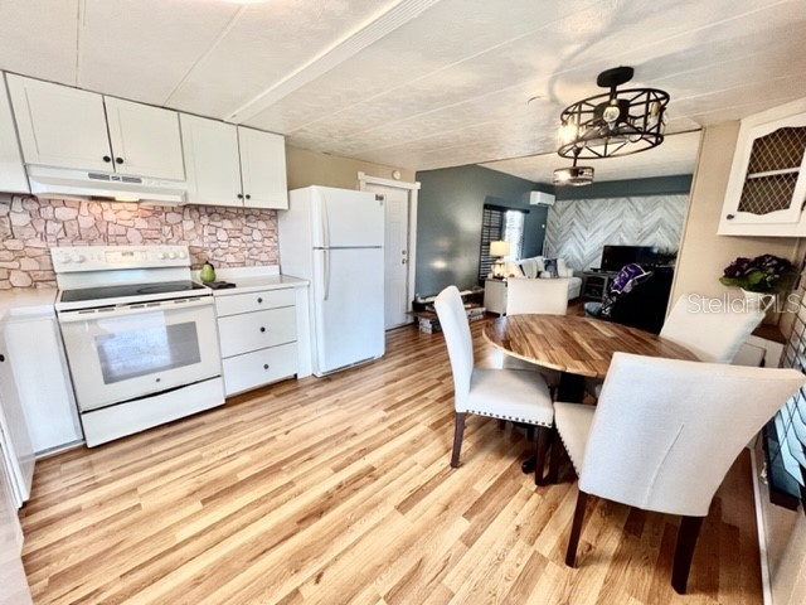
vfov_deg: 89.9
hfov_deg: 106.2
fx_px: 303
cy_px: 302
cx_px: 403
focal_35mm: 13
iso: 125
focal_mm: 1.57
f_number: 1.8
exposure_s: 1/120
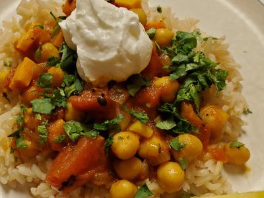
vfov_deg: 53.1
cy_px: 99
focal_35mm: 26
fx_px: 198
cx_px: 132
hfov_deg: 67.3
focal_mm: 4.3
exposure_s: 1/39
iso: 250
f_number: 2.4
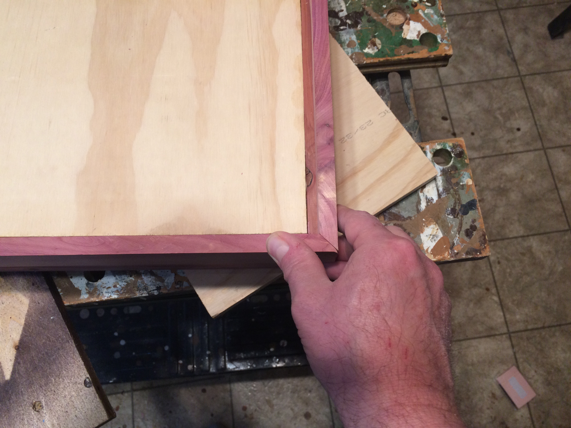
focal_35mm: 29
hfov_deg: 61.7
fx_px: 478
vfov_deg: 48.2
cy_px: 214
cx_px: 286
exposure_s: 1/30
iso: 100
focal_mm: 4.15
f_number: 2.2
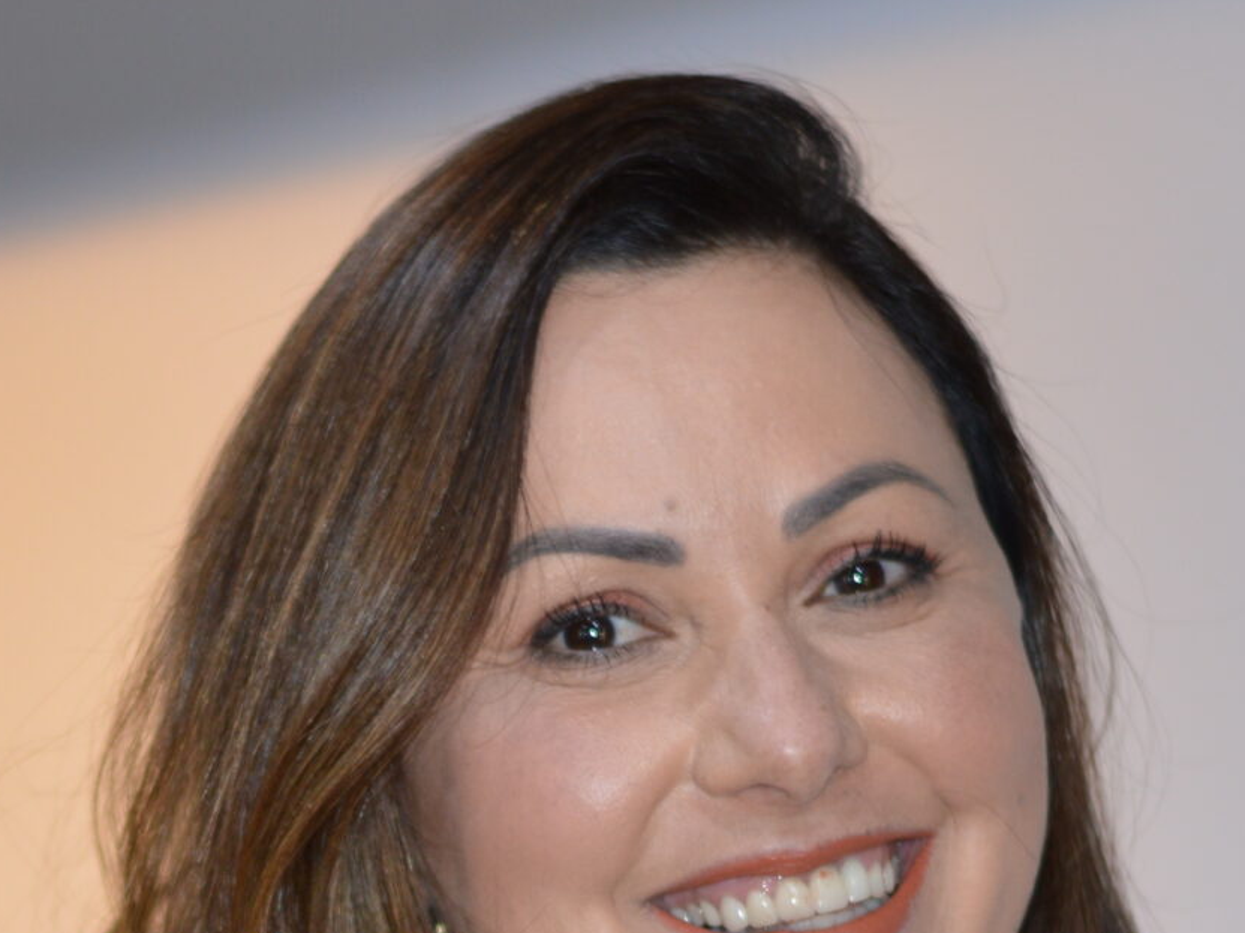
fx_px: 7983
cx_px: 172
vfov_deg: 6.6
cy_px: 1116
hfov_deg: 8.9
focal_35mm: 222
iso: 200
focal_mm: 50
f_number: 1.8
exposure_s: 1/80
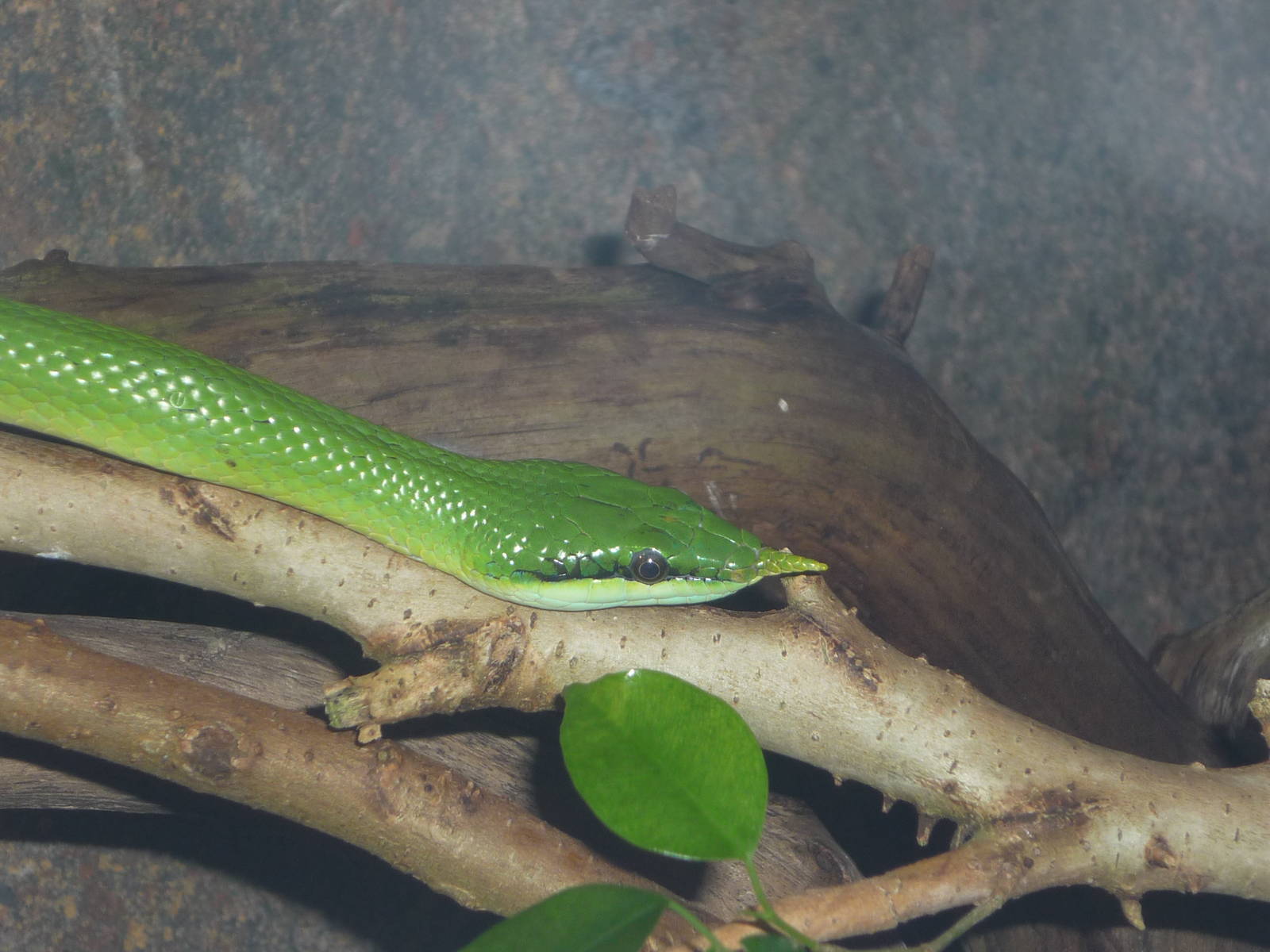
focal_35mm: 127
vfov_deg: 11.7
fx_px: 4659
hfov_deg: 15.5
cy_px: 476
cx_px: 635
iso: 100
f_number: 5.1
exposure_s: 1/60
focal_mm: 16.5
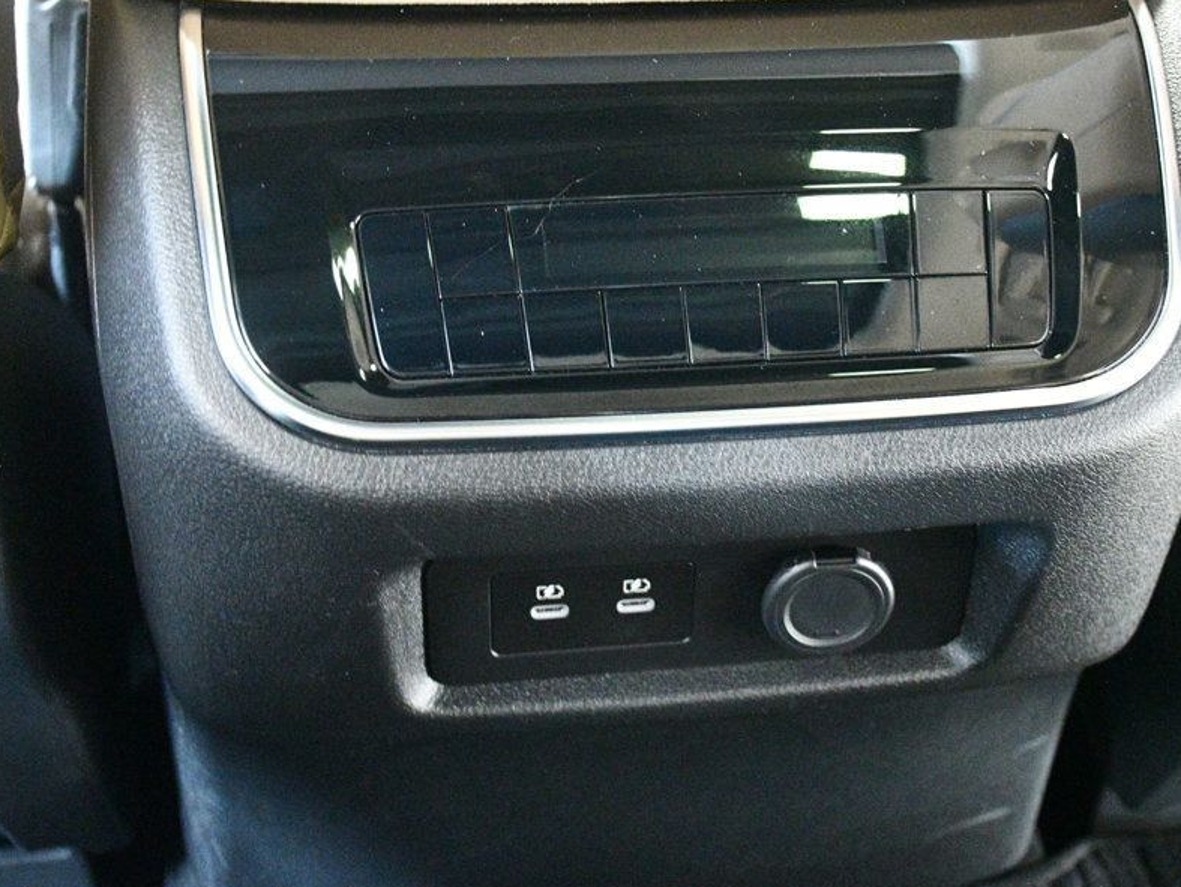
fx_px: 1707
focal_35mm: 50
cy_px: 461
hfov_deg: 38.1
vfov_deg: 29.1
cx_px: 666
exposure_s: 1/10
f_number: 4
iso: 12800
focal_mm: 27
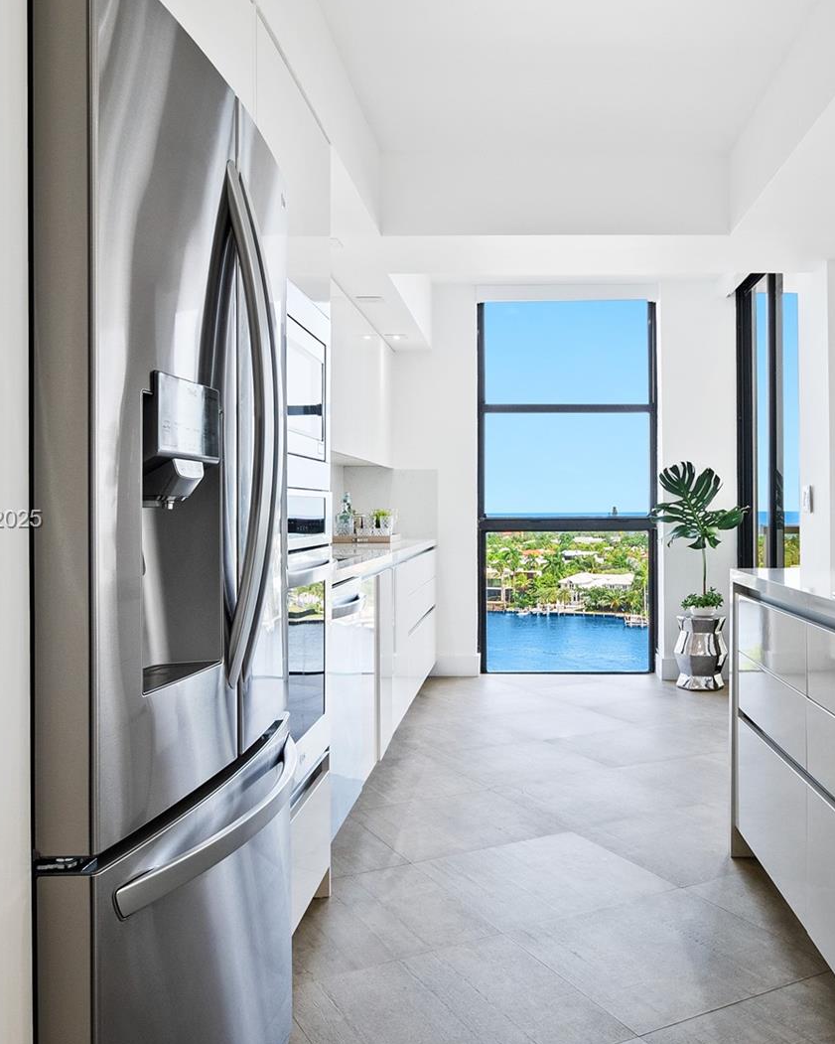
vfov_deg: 58.8
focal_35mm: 30
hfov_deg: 48.0
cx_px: 527
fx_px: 927
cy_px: 521
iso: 200
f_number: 8
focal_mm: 14
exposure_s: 1/50
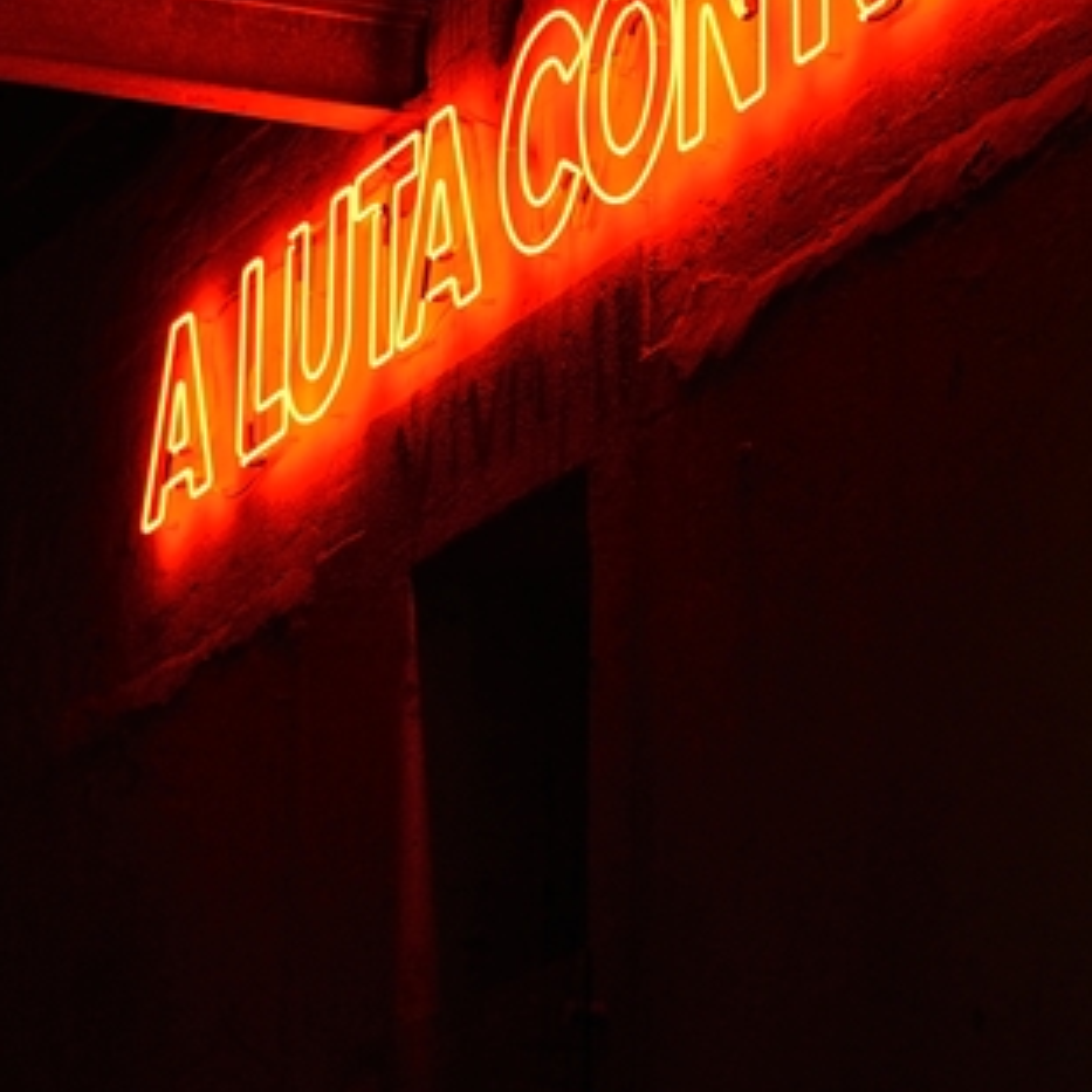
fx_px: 5853
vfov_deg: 10.6
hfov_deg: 10.7
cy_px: 360
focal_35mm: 164
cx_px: 467
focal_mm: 50
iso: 800
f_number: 2.5
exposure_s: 1/640
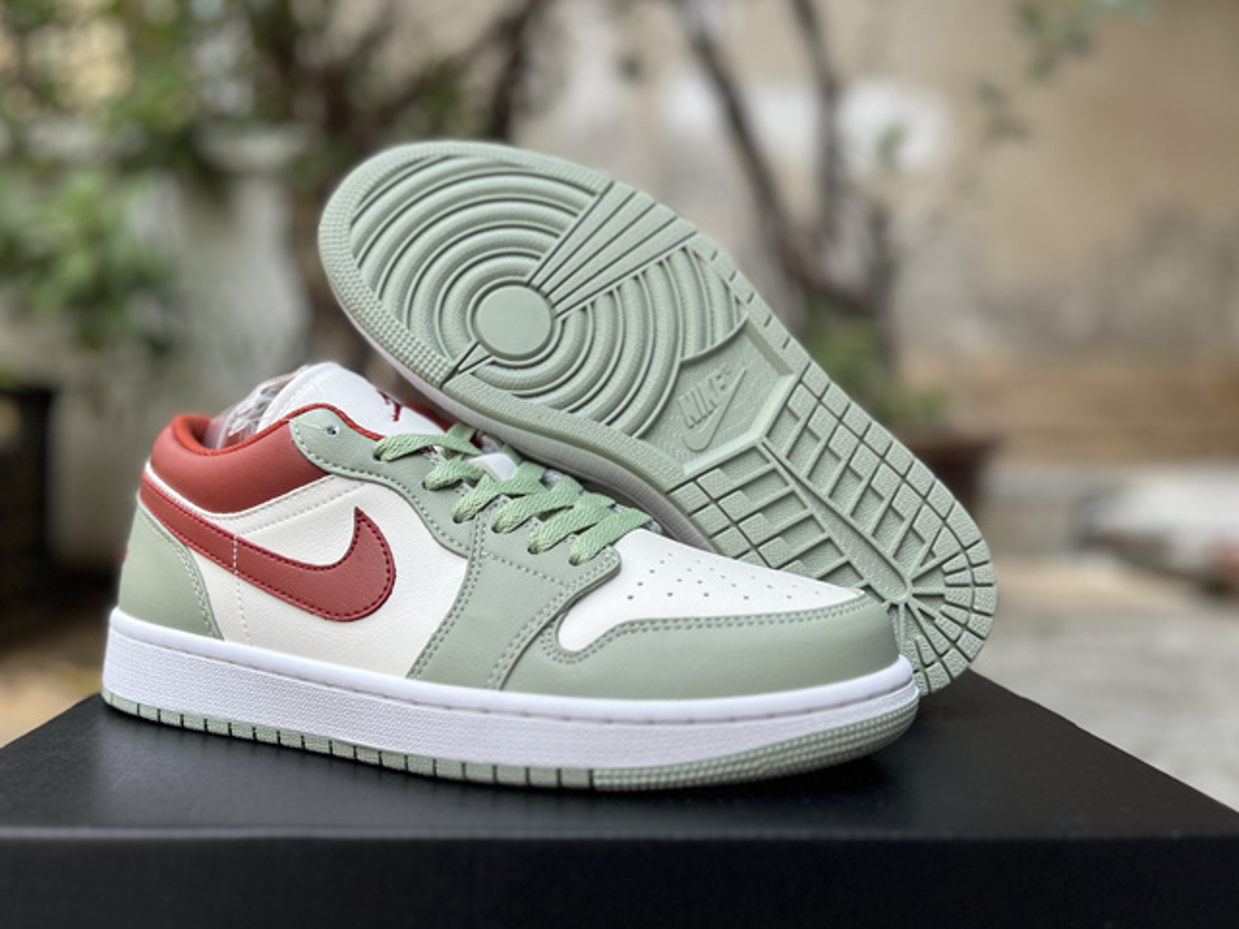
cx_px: 561
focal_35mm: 30
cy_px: 410
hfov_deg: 59.8
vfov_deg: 46.7
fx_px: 1074
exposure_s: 1/508
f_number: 1.6
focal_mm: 5.1
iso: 50
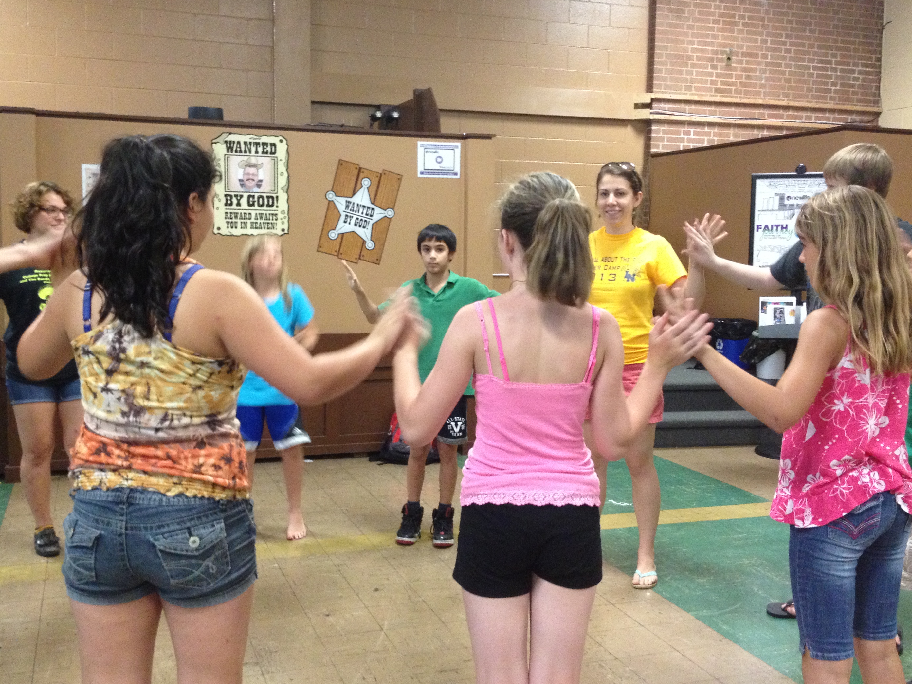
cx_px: 446
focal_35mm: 41
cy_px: 334
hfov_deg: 45.8
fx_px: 1080
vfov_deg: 35.1
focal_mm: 4.28
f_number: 2.4
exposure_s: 1/20
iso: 320
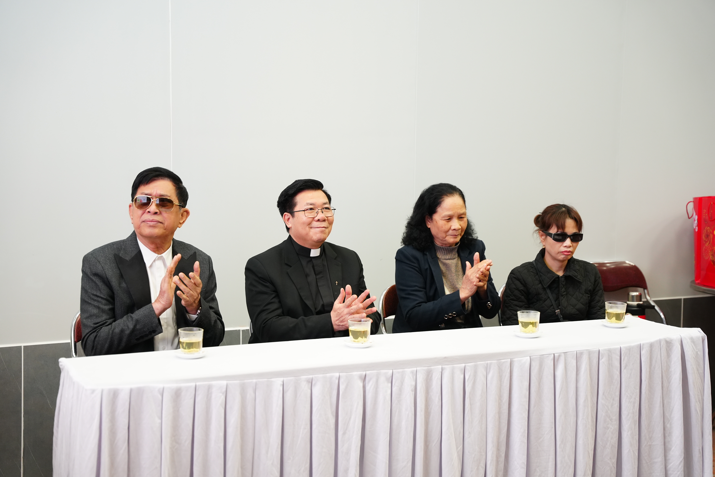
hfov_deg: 33.4
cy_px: 238
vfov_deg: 22.6
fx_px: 1192
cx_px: 358
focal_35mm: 60
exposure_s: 1/160
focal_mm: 60
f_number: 2.8
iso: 1600
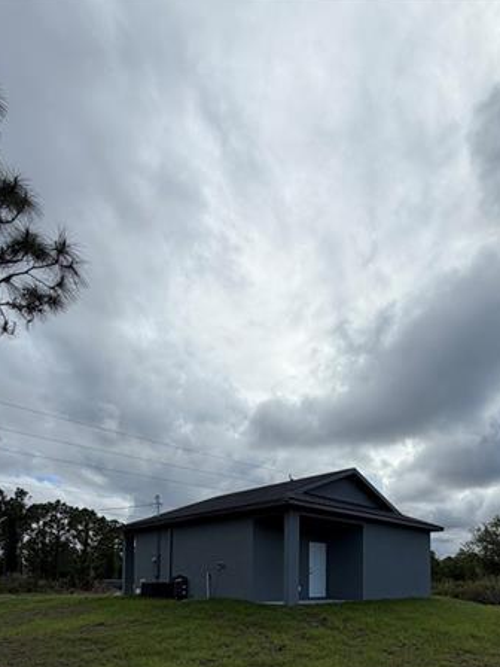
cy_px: 564
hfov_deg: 56.0
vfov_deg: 63.2
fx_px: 462
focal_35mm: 24
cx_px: 318
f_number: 2.2
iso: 20
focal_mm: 2.22
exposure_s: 1/1235
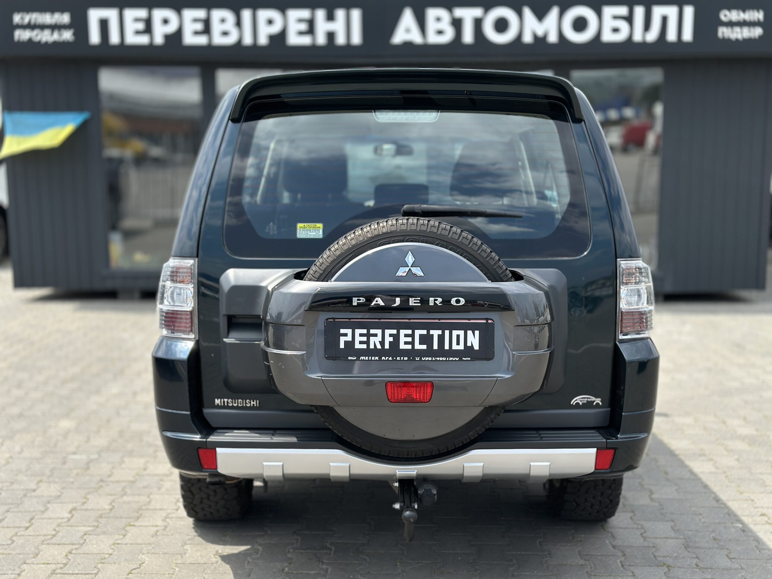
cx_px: 386
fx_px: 1070
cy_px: 290
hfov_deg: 39.7
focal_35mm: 48
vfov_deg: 30.3
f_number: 1.78
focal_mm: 6.86
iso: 80
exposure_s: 1/2976
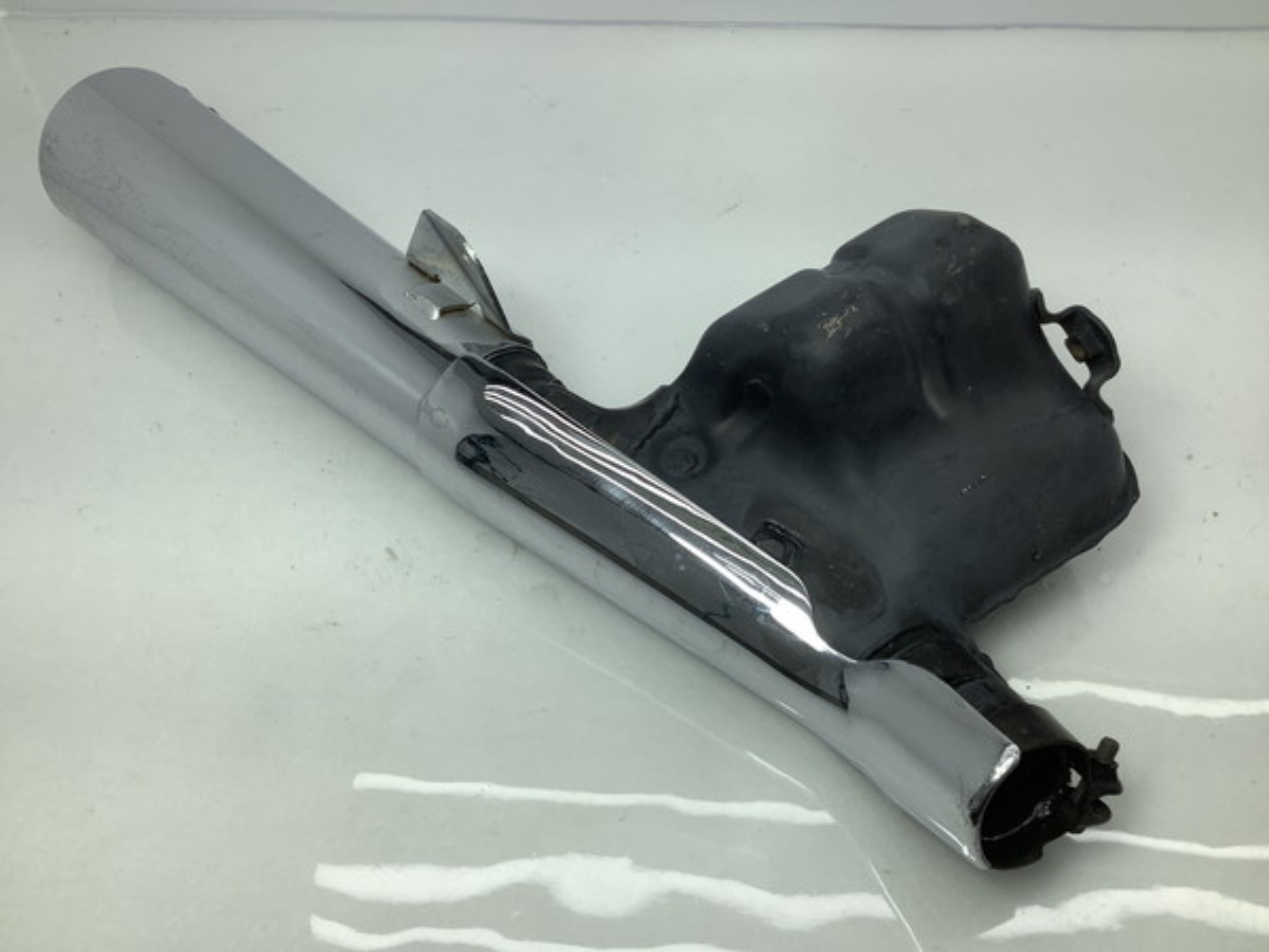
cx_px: 634
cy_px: 476
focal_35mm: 31
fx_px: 1136
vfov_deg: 45.4
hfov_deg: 58.4
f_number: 2.4
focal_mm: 3.3
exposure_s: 1/473
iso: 25
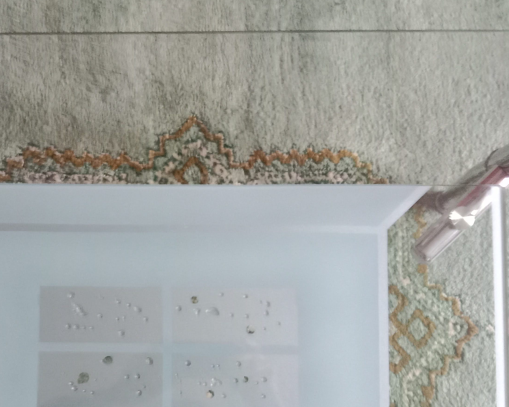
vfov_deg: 29.8
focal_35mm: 50
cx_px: 147
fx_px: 753
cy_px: 304
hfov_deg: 36.7
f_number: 2.2
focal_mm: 3.65
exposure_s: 1/20
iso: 800
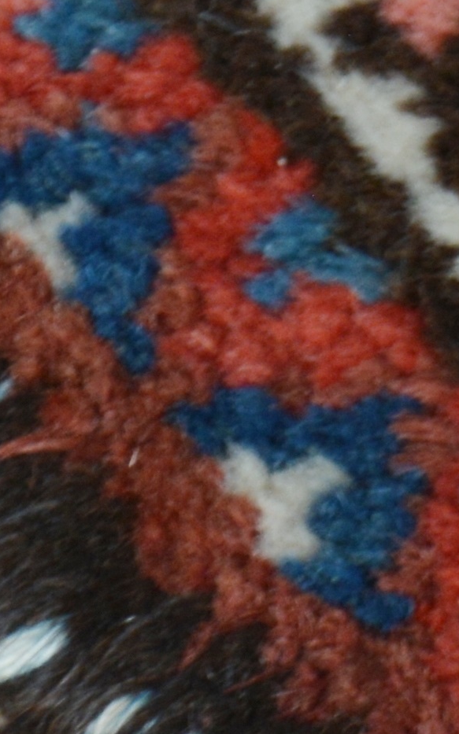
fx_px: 9048
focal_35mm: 452
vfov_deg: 4.6
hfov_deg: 2.9
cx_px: 784
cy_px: 679
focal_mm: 46
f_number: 5.3
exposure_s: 1/60
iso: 400
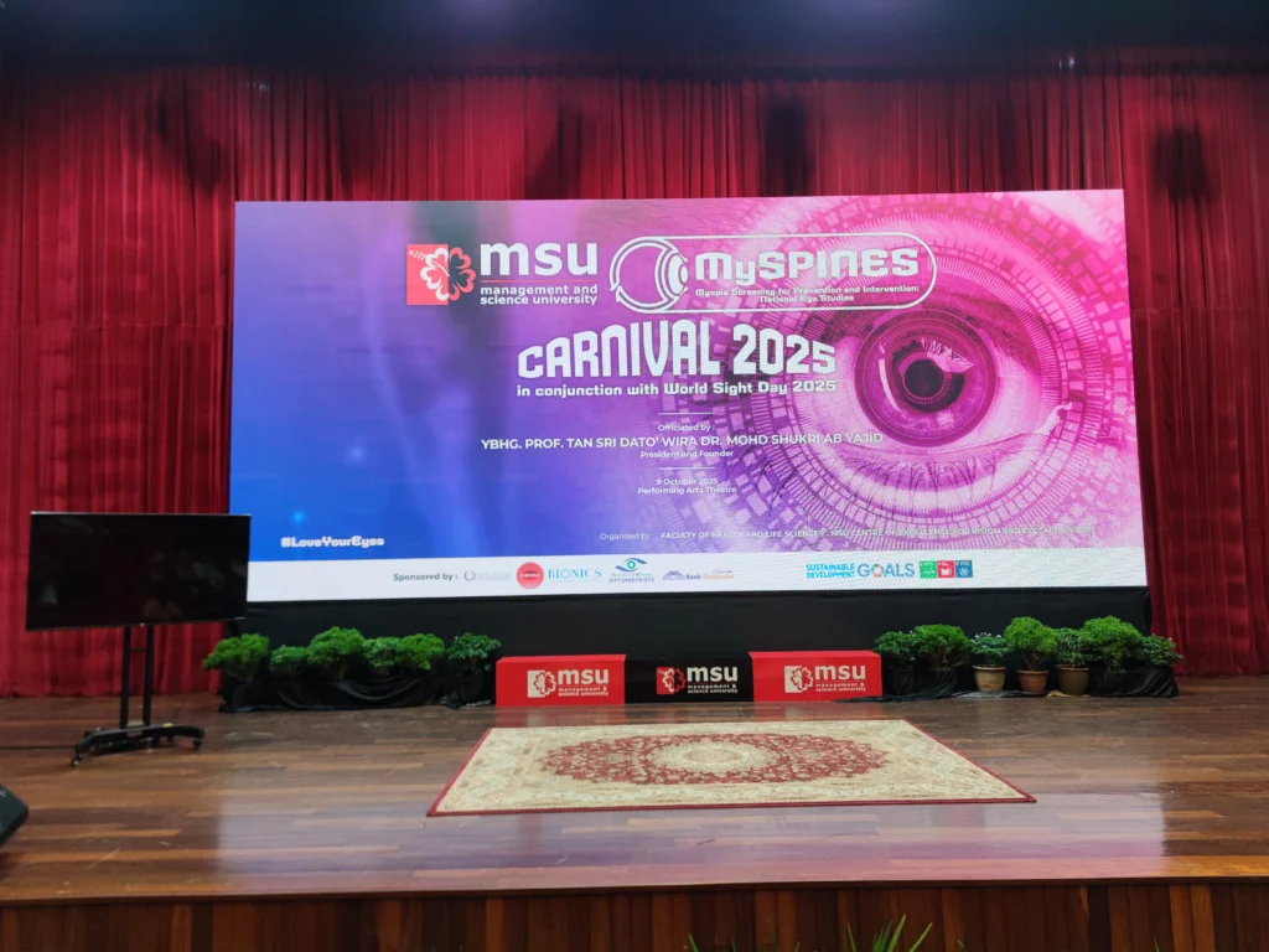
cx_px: 634
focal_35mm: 24
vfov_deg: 56.8
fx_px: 880
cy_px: 476
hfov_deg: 71.6
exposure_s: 1/120
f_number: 1.69
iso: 260
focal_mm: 6.72
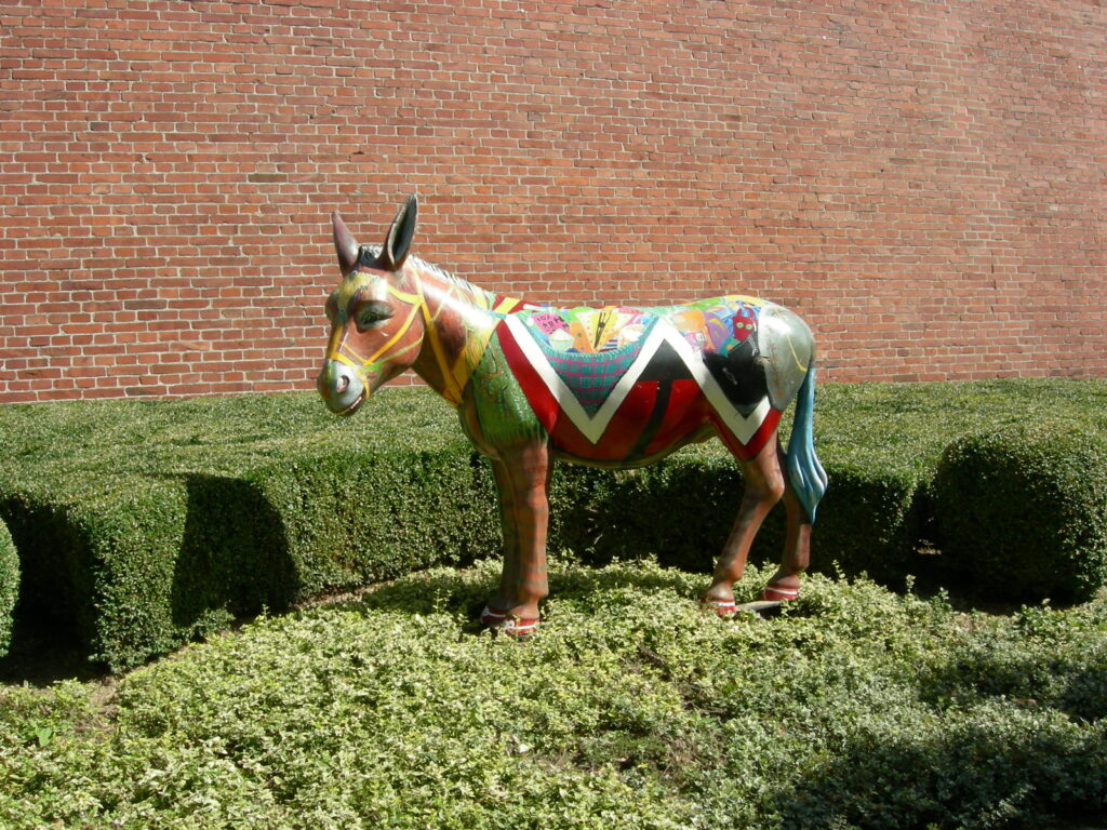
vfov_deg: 39.7
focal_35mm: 36
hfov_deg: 51.4
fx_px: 1151
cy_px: 415
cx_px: 554
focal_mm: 7.5
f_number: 6
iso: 64
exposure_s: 1/199
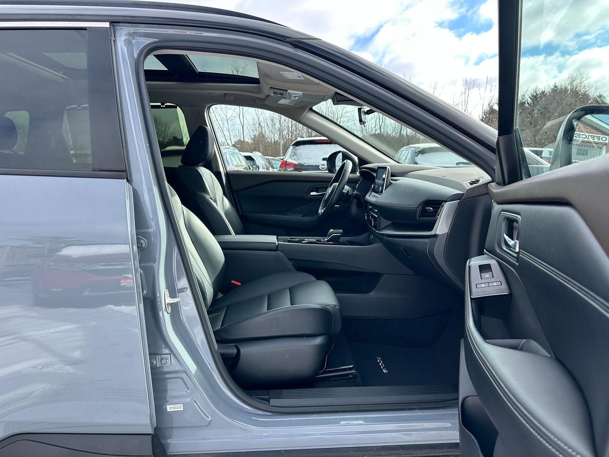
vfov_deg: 56.8
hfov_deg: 71.6
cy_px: 228
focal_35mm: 24
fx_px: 422
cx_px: 304
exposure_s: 1/1095
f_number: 1.78
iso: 80
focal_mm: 6.86
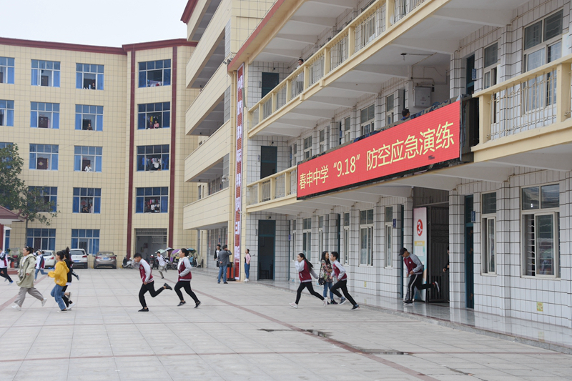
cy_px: 190
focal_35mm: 57
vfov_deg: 23.8
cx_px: 286
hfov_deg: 35.1
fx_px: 905
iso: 100
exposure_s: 1/250
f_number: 5.6
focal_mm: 38
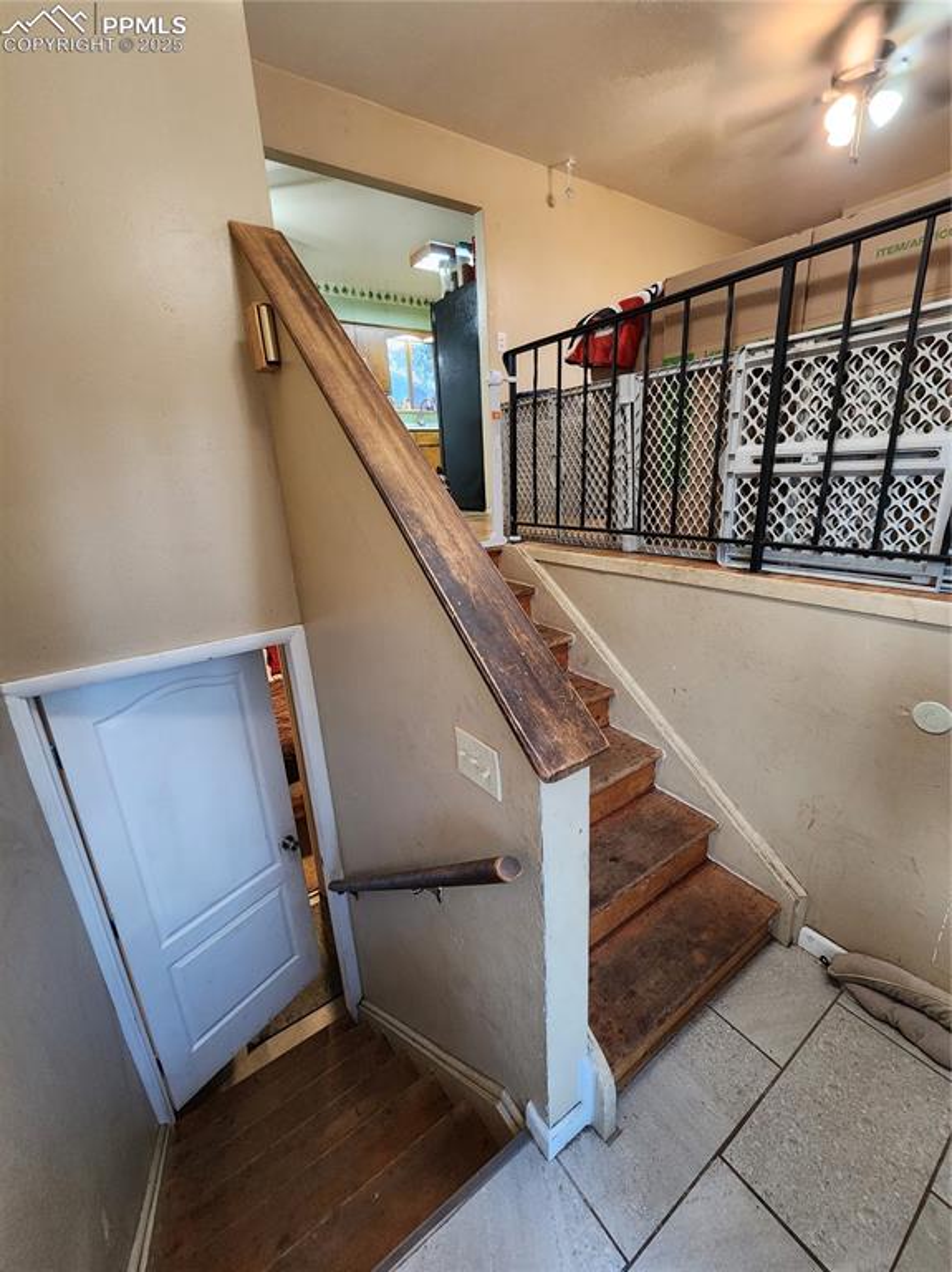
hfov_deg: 89.9
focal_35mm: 13
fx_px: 477
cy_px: 636
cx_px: 476
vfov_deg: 106.2
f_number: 2.2
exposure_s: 1/30
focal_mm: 2.2
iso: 640
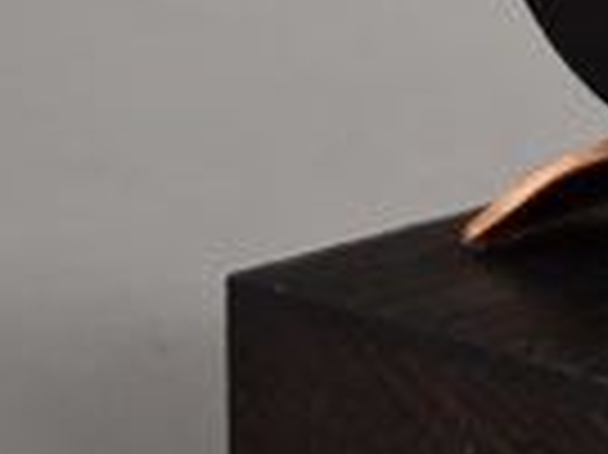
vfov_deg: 8.9
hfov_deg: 12.1
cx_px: 707
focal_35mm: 160
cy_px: -319
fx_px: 2808
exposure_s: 1/100
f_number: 1.8
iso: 400
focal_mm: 4
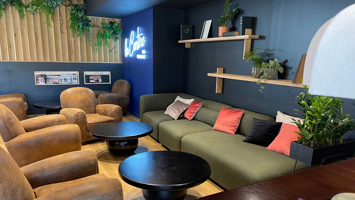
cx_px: 178
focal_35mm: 29
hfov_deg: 66.1
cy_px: 122
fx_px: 273
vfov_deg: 40.0
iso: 500
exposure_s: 1/52
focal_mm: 4.2
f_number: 1.6
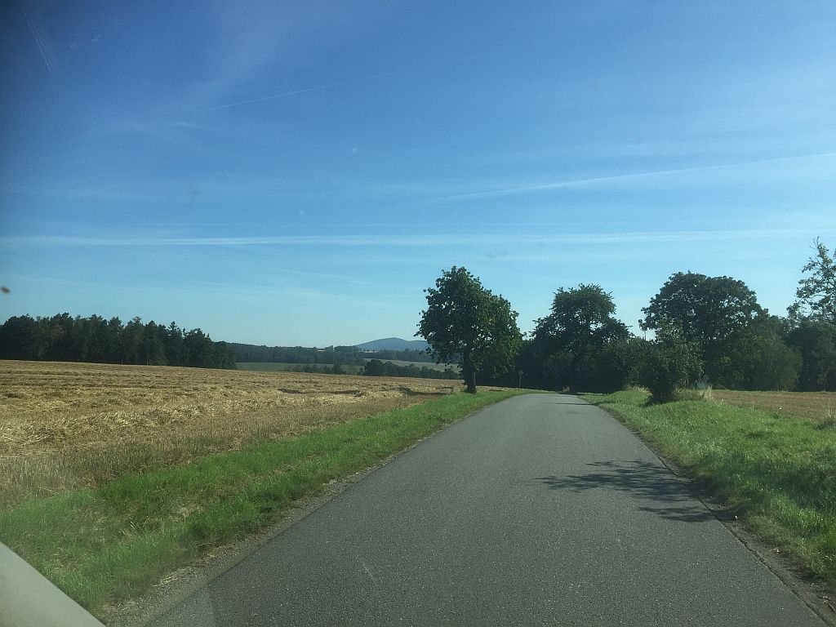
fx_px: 700
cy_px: 314
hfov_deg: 61.7
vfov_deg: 48.2
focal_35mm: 29
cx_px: 418
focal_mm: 4.15
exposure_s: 1/1721
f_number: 2.2
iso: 32
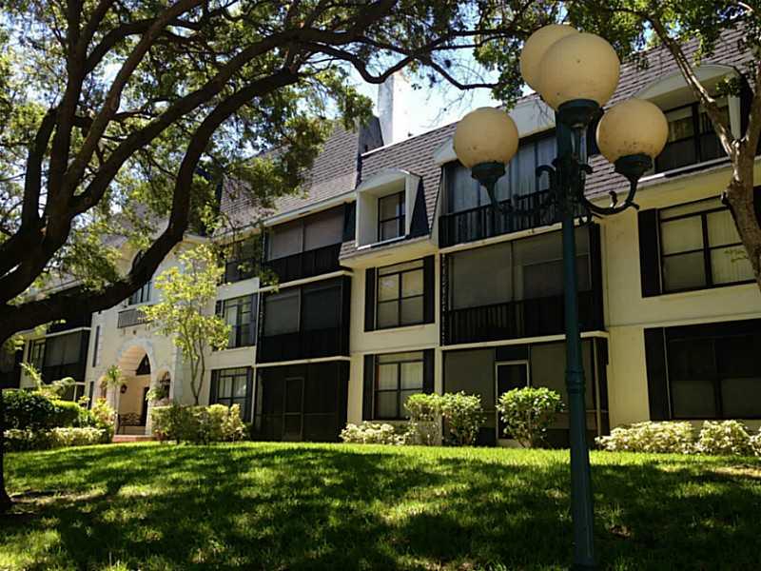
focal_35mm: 33
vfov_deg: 42.9
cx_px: 380
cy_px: 286
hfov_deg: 55.4
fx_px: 725
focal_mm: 4.12
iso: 50
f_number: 2.4
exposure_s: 1/321
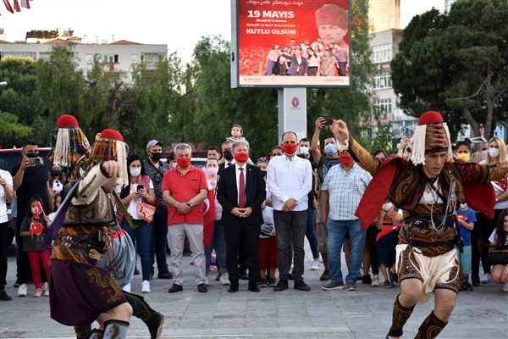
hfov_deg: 28.8
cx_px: 254
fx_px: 988
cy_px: 170
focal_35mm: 70
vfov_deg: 19.5
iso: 200
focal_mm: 70
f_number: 2.8
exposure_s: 1/400
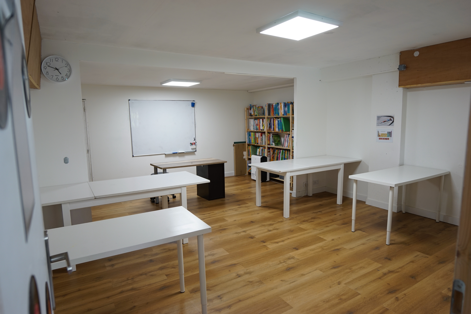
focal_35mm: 21
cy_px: 157
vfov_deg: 59.5
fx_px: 275
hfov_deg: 81.2
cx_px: 236
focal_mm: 21
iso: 200
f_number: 5
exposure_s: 1/15
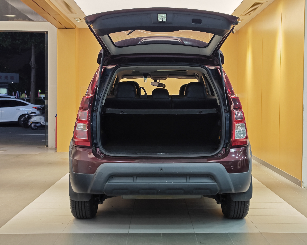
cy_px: 122
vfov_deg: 31.5
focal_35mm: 48
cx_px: 163
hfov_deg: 38.8
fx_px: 436
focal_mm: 8.7
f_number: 1.9
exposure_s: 1/50
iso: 100
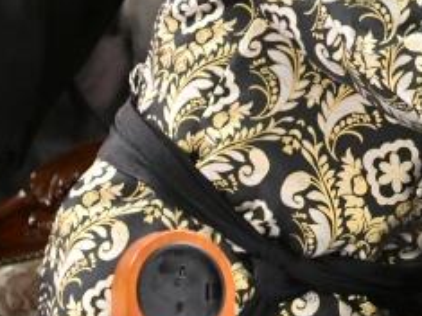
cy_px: -172
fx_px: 10296
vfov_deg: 1.8
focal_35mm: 845
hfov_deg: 2.3
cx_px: 691
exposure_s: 1/200
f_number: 2.8
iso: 1000
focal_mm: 135
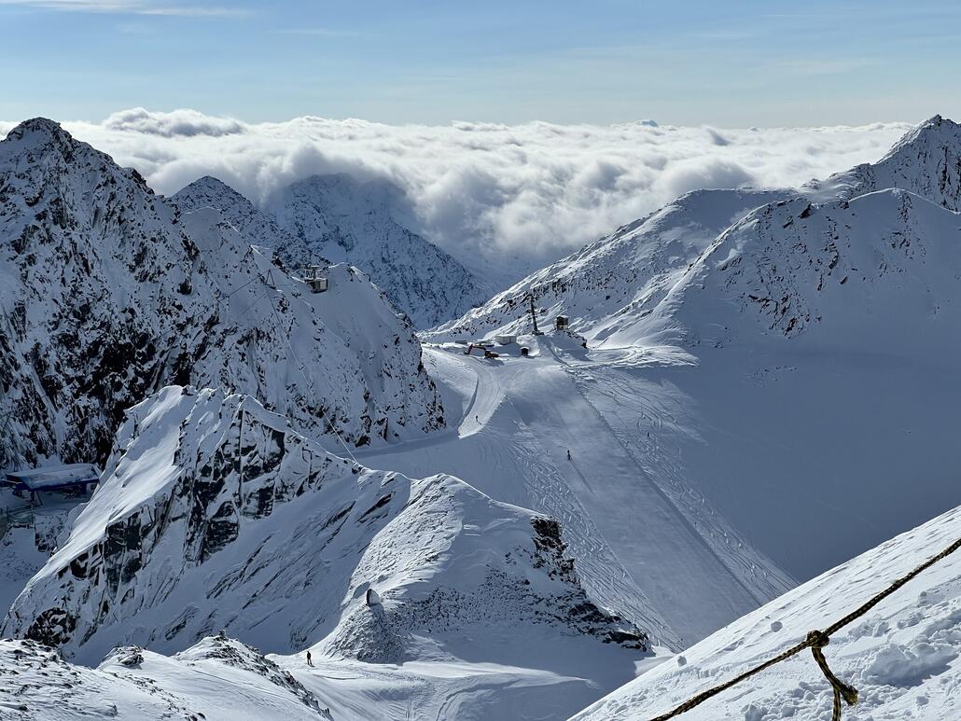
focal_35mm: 77
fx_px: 2138
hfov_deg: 25.3
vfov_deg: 19.1
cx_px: 480
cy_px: 360
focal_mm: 9
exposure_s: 1/2801
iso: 25
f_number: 2.8
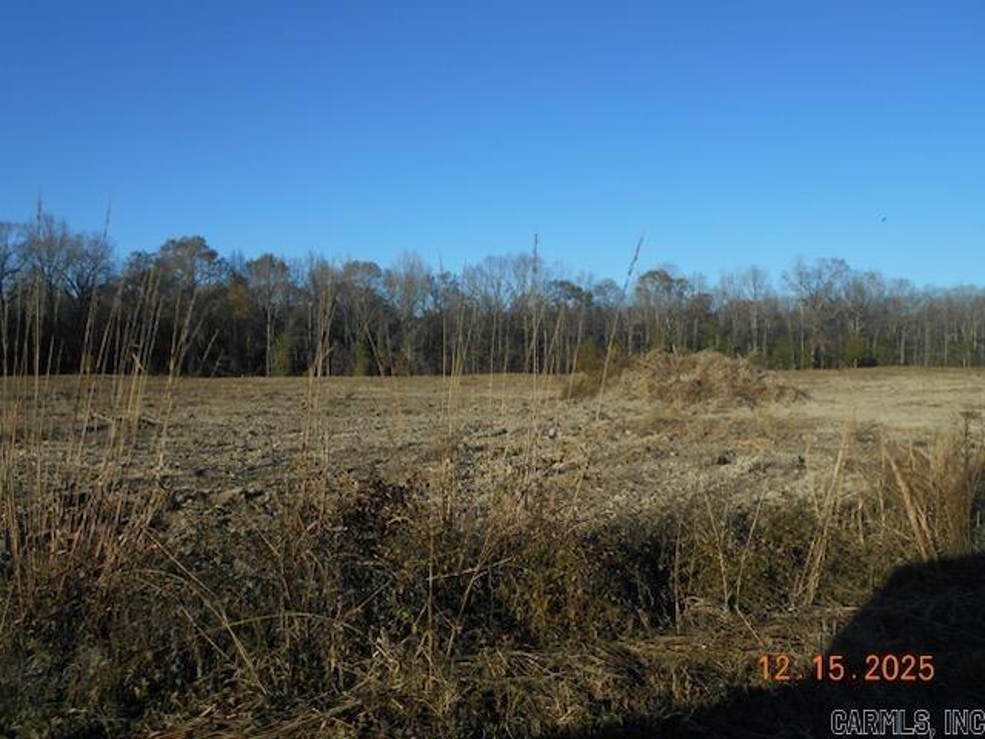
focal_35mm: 26
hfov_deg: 67.3
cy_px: 370
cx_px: 492
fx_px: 740
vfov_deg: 53.1
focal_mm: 4.6
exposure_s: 1/1000
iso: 80
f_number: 3.2
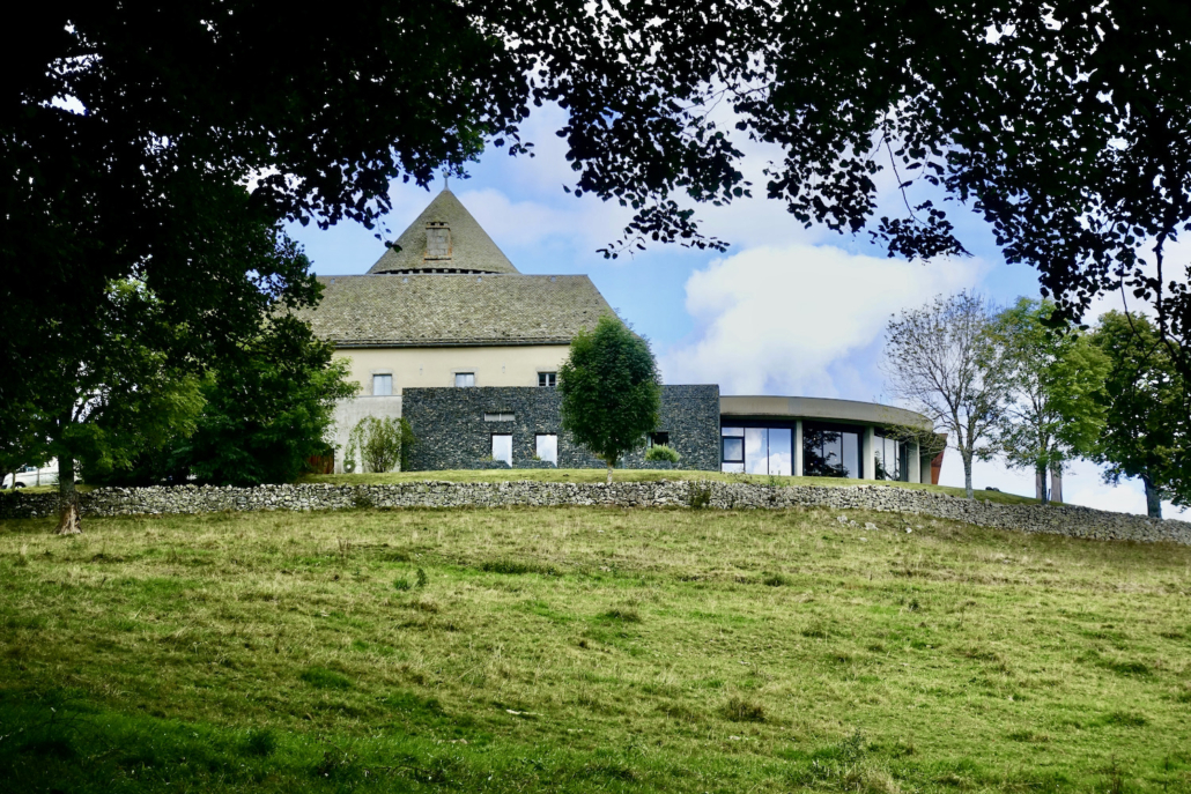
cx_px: 596
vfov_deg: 19.5
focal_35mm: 70
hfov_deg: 28.8
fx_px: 2316
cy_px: 397
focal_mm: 25.7
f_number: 5.6
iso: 125
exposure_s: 1/320
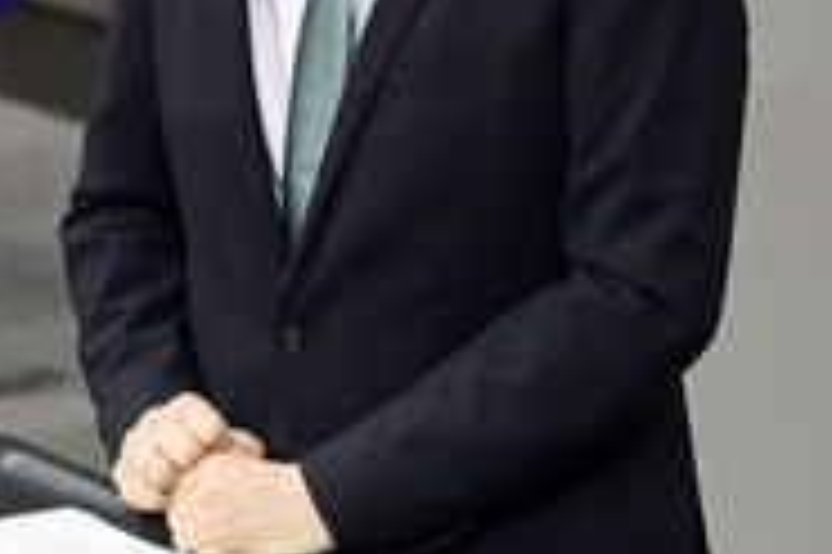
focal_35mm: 829
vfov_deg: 1.7
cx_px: 277
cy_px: 18
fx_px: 19142
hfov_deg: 2.5
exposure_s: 1/320
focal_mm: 340
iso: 10000
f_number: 5.6
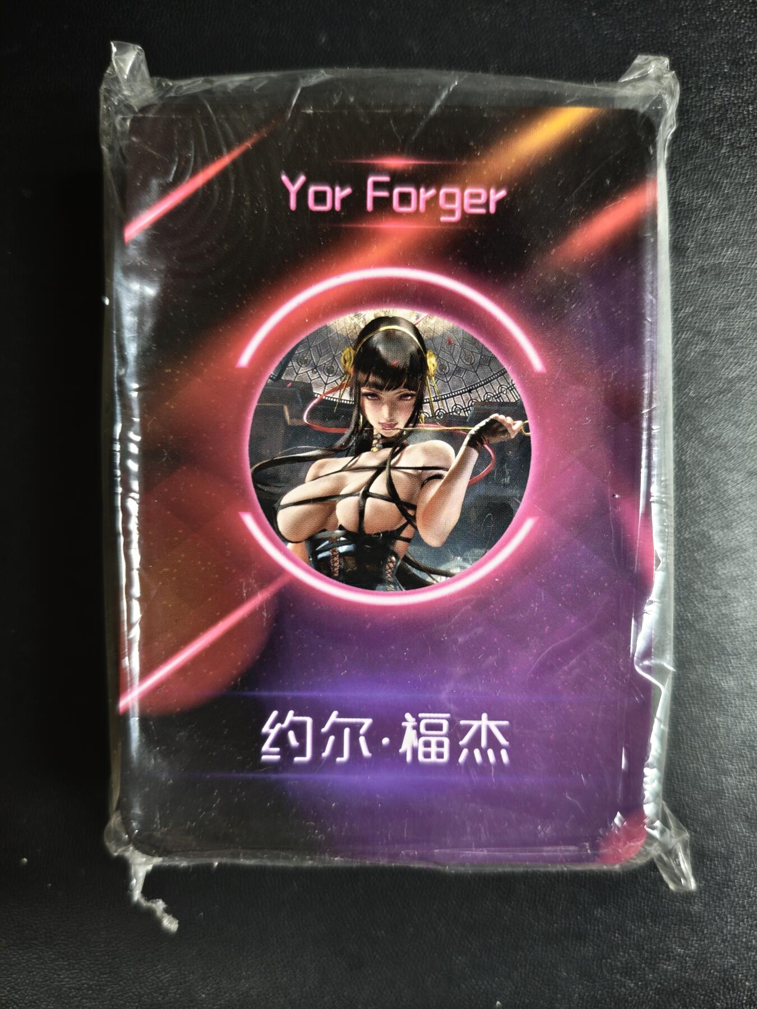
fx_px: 758
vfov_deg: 67.3
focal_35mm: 26
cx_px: 378
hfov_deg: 53.1
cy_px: 504
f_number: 1.5
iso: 250
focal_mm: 4.94
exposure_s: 1/20
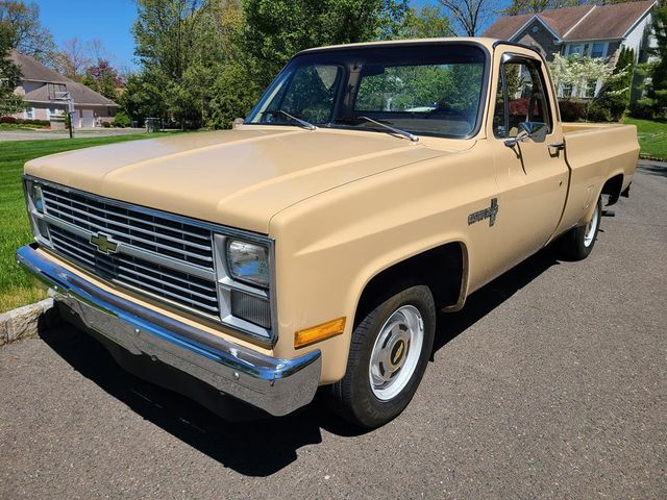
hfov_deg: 67.3
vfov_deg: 53.1
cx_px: 334
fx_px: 501
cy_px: 250
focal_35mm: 26
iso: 40
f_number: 1.8
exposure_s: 1/3493
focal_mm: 5.4
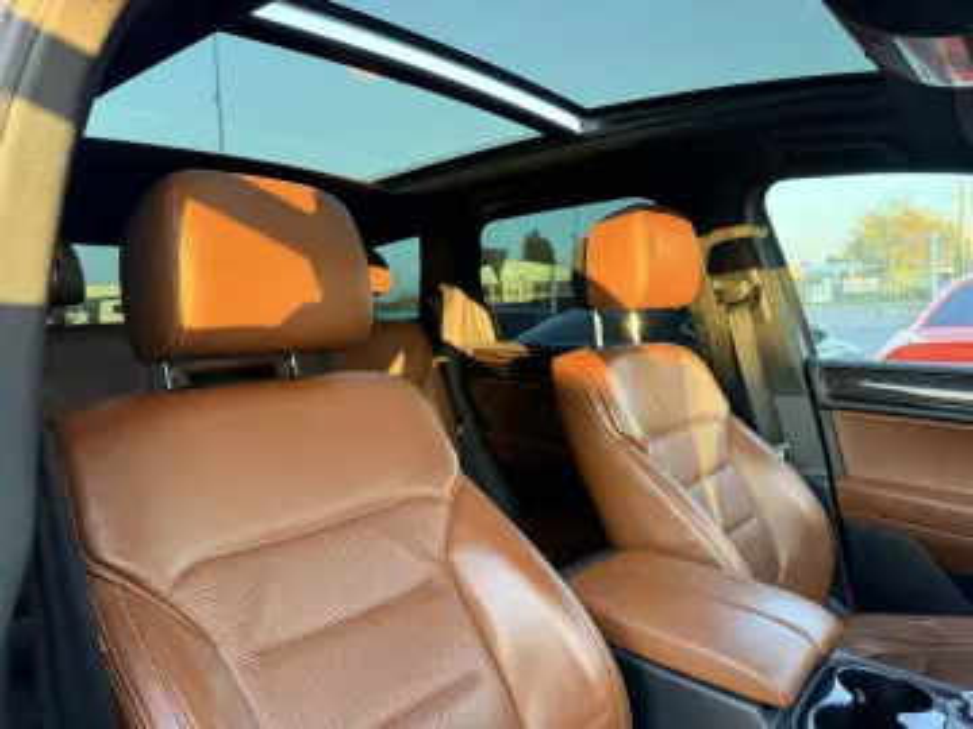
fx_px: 675
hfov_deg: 71.6
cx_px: 486
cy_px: 364
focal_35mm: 24
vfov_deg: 56.8
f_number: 1.78
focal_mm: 6.76
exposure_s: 1/121
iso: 160
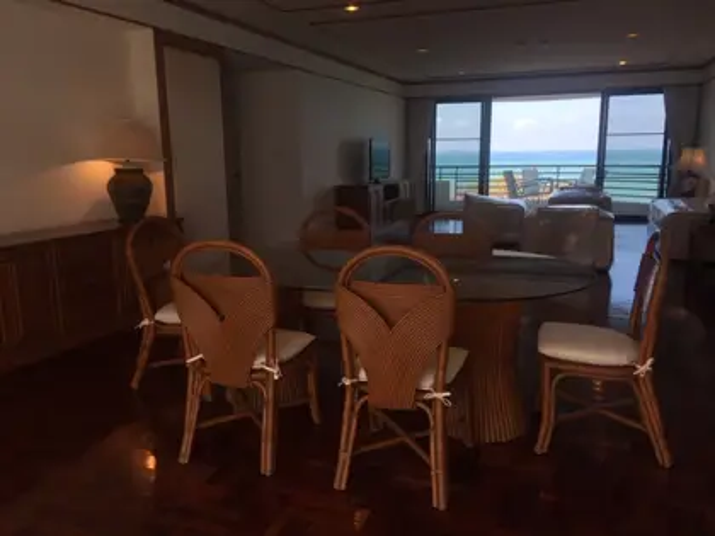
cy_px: 268
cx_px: 358
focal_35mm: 29
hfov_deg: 61.7
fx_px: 599
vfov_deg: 48.2
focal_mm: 4.15
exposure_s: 1/549
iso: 25
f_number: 2.2
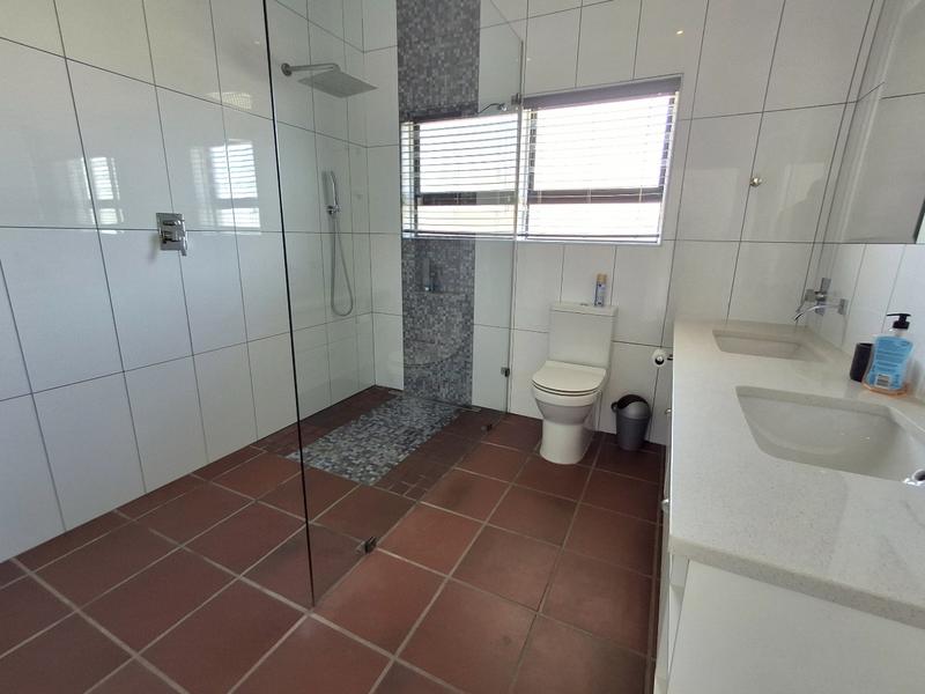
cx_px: 462
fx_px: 428
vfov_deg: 78.1
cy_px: 347
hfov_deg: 94.5
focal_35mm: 16
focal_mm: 1.64
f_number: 2.2
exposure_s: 1/50
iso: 50
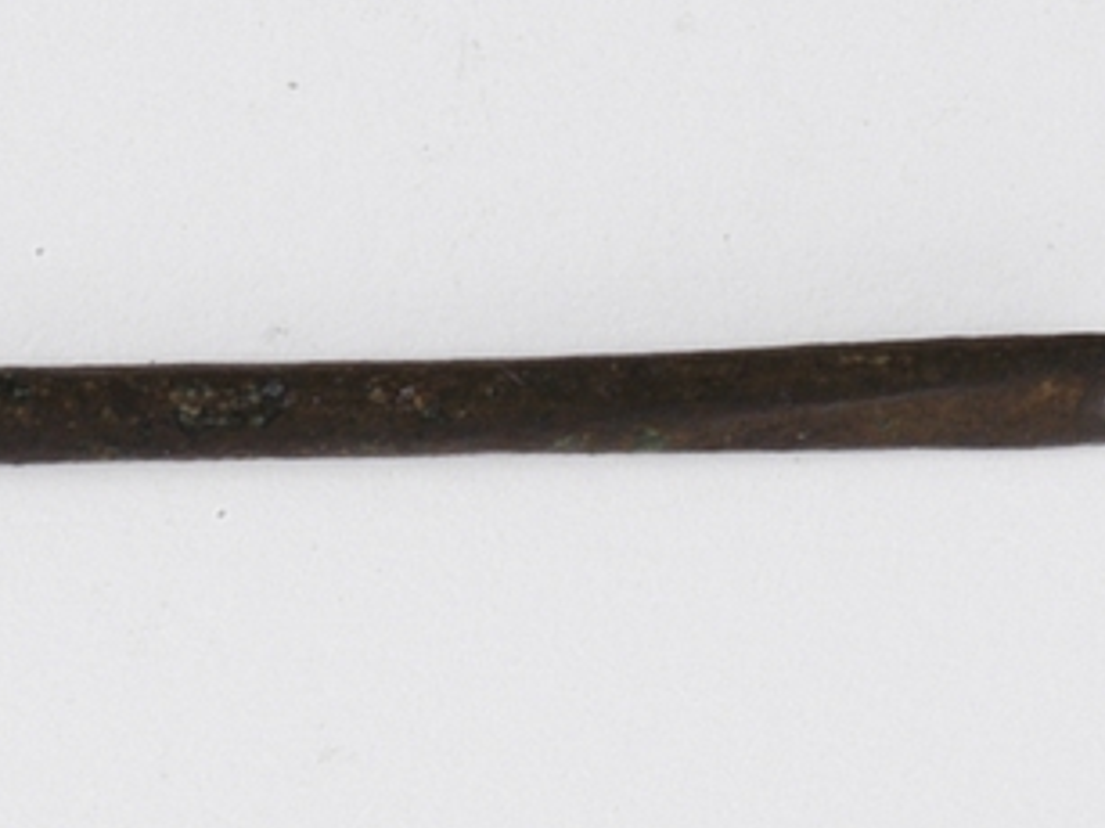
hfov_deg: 6.3
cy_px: 670
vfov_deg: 4.8
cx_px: -885
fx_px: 9888
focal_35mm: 310
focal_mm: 55
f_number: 32
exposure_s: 1/100
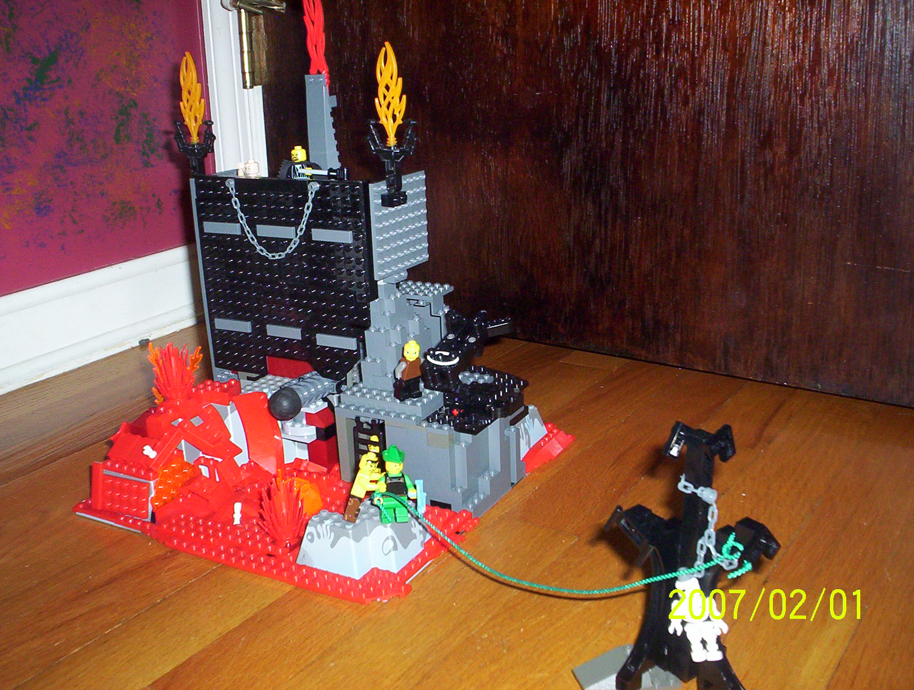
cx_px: 457
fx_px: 1006
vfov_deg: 37.9
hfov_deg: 48.9
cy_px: 345
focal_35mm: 38
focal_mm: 4.99
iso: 140
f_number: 4.5
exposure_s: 1/60
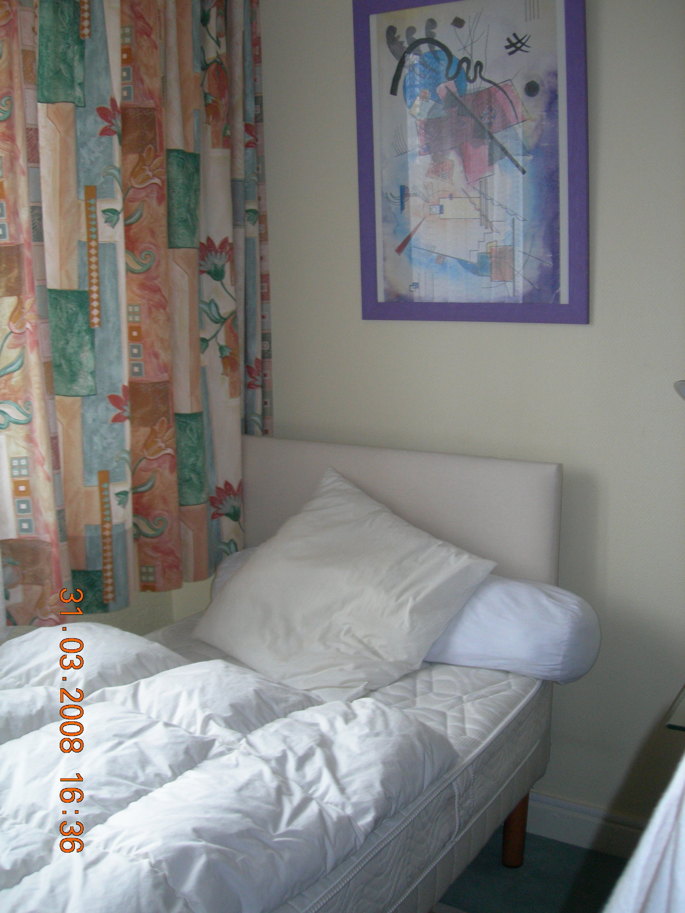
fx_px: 1003
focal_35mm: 38
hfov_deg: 37.7
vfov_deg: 49.0
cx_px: 342
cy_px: 456
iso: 200
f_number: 2.8
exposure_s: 1/29.5
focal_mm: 7.8
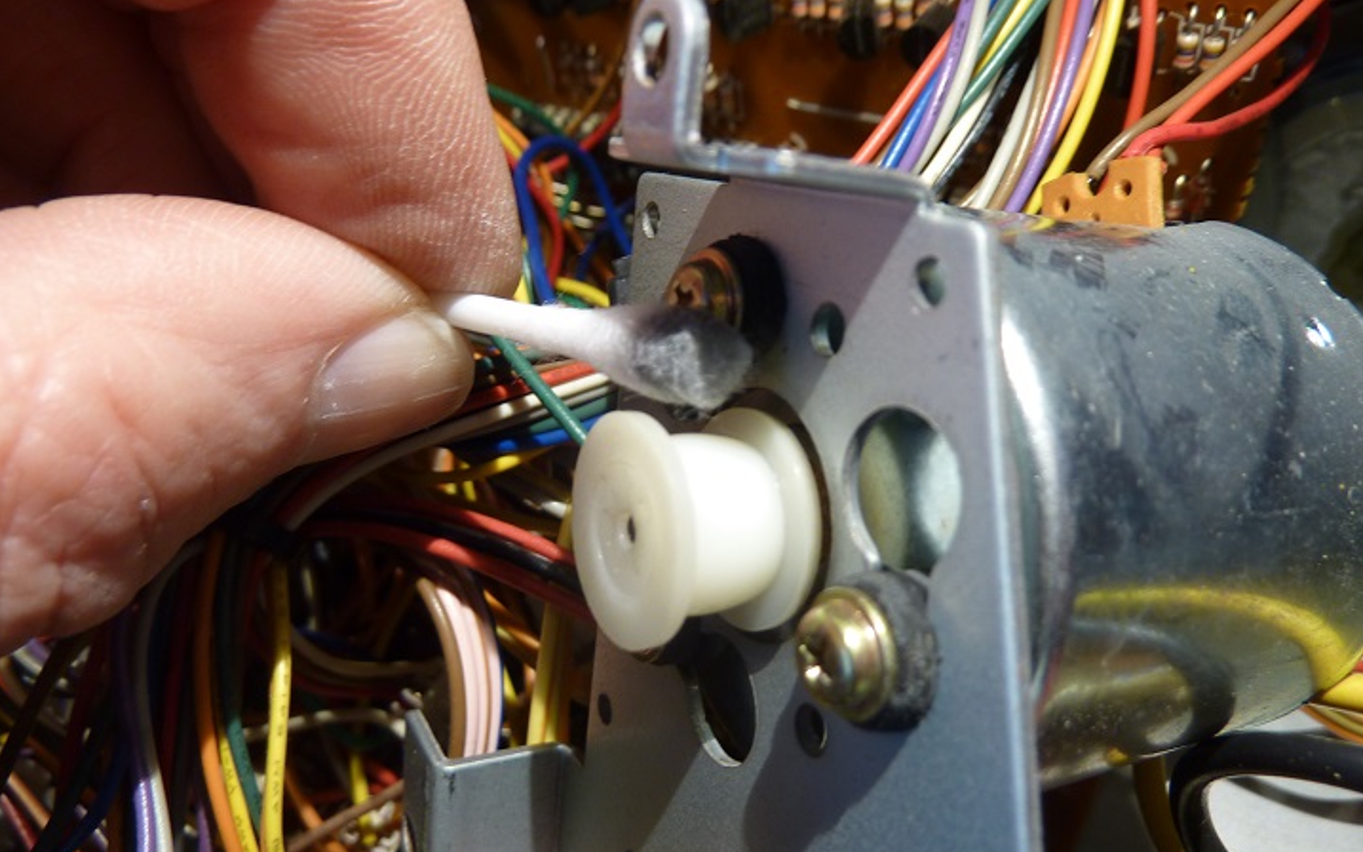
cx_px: 677
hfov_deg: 68.4
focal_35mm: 27
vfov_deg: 46.0
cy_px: 453
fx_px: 1003
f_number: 3.3
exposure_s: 1/30
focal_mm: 4.1
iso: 80
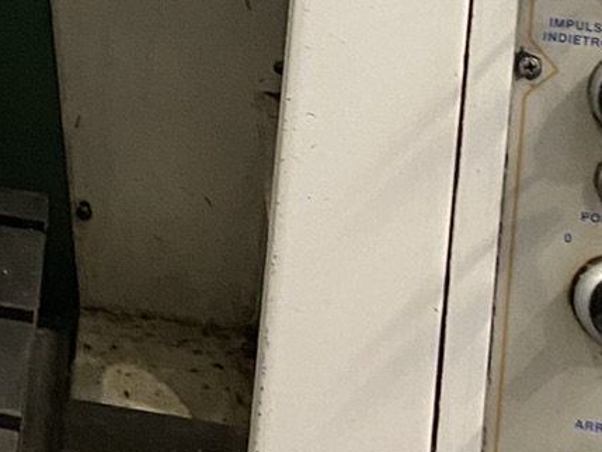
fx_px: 2157
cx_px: -403
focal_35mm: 124
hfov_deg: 14.4
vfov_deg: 11.2
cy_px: -326
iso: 500
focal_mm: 4.25
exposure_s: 1/25
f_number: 1.8
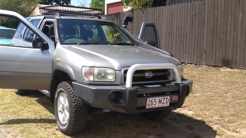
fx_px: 280
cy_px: 62
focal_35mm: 43
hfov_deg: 47.2
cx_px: 101
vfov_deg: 27.7
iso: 50
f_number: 2.4
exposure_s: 1/821
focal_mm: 4.12
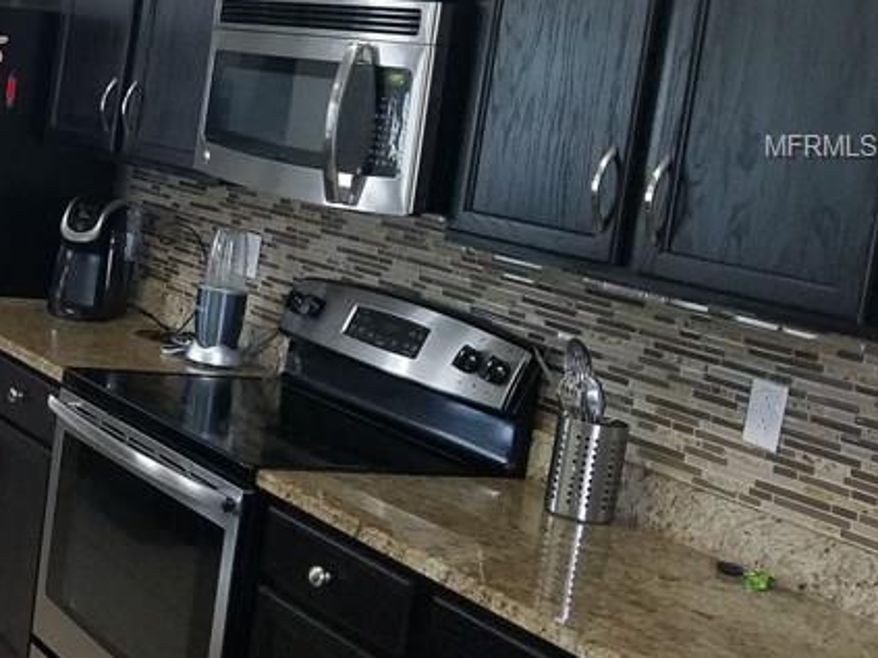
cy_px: 147
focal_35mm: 63
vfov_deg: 23.0
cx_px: -172
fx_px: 1597
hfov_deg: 27.2
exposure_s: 1/60
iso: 200
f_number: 1.7
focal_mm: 4.2
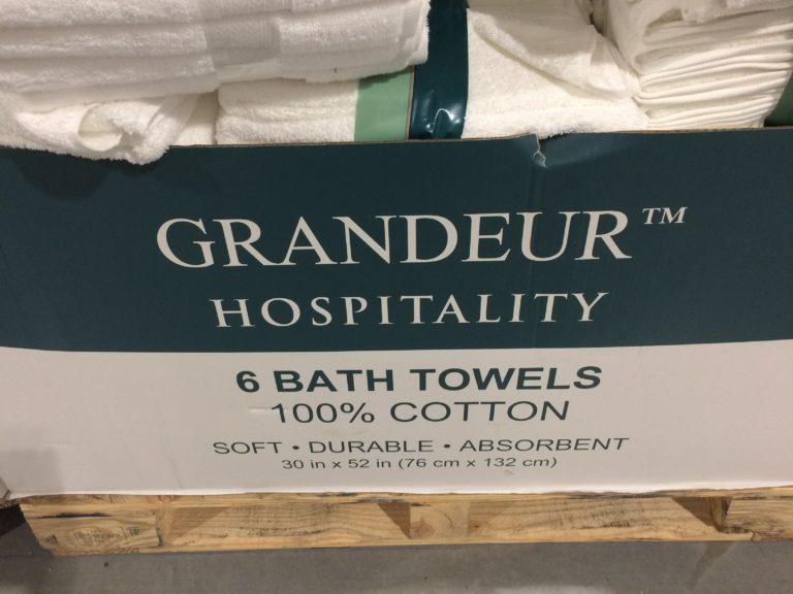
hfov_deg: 61.7
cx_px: 396
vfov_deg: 48.2
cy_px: 297
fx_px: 664
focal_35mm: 29
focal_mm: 4.15
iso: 200
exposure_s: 1/30
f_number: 2.2
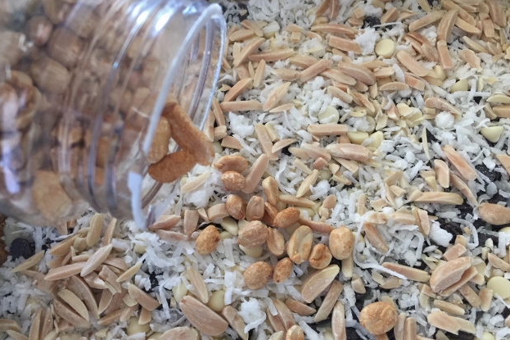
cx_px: 251
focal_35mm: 31
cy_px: 193
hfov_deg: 60.3
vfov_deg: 42.2
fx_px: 439
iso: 50
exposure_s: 1/30
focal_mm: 4.15
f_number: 2.2
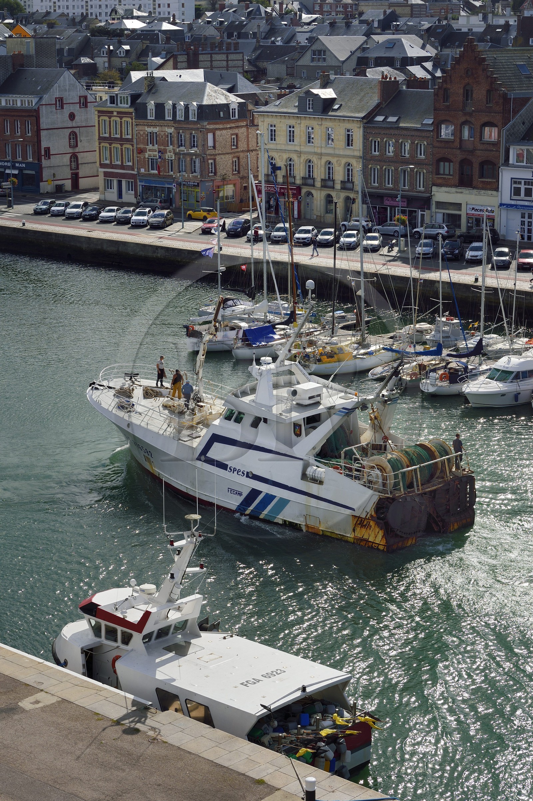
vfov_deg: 28.9
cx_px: 266
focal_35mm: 70
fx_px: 1556
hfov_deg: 19.4
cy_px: 400
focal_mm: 70
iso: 200
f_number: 14
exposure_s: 1/400
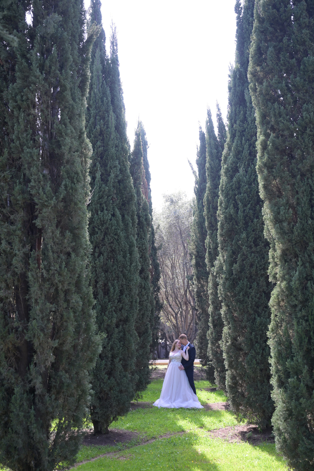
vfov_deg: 51.9
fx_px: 484
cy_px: 236
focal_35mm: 37
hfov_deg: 36.0
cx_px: 157
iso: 125
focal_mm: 37
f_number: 3.5
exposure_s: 1/250
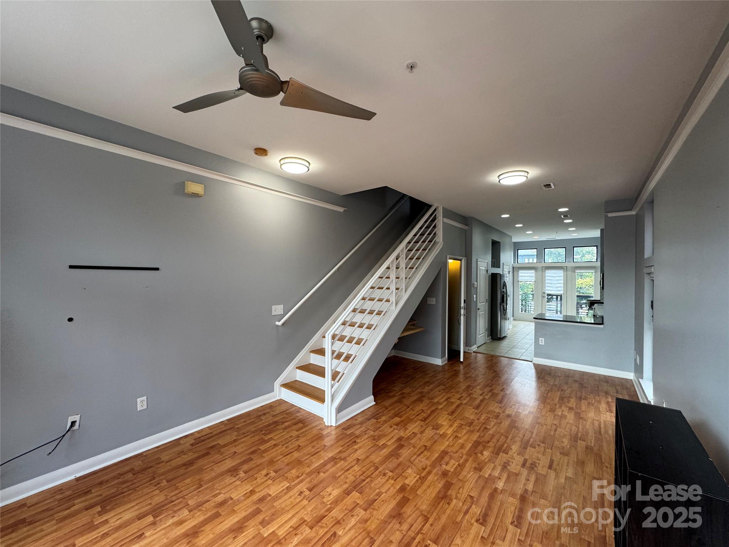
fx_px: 295
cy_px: 274
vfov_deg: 85.7
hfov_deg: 102.1
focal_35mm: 14
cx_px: 364
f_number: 2.2
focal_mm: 2.22
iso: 160
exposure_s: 1/120
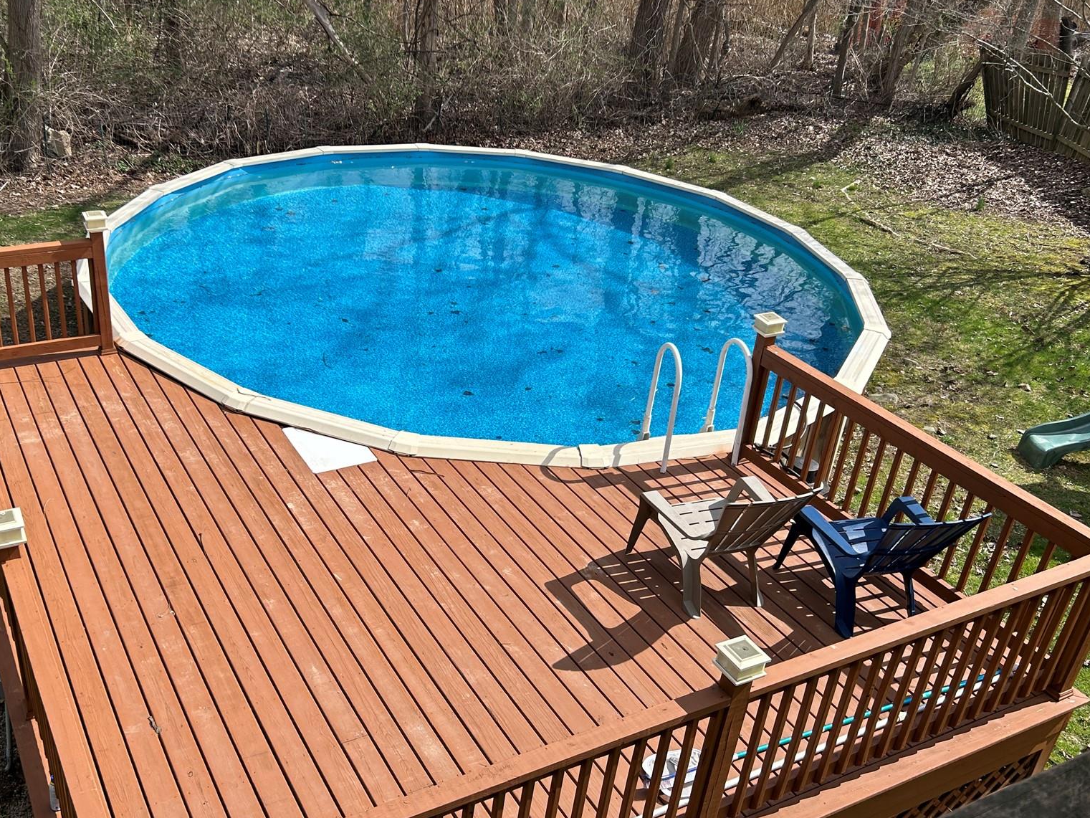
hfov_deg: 52.3
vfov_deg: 40.7
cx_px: 445
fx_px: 1102
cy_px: 405
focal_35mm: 35
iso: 50
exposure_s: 1/3356
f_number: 1.5
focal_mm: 5.7
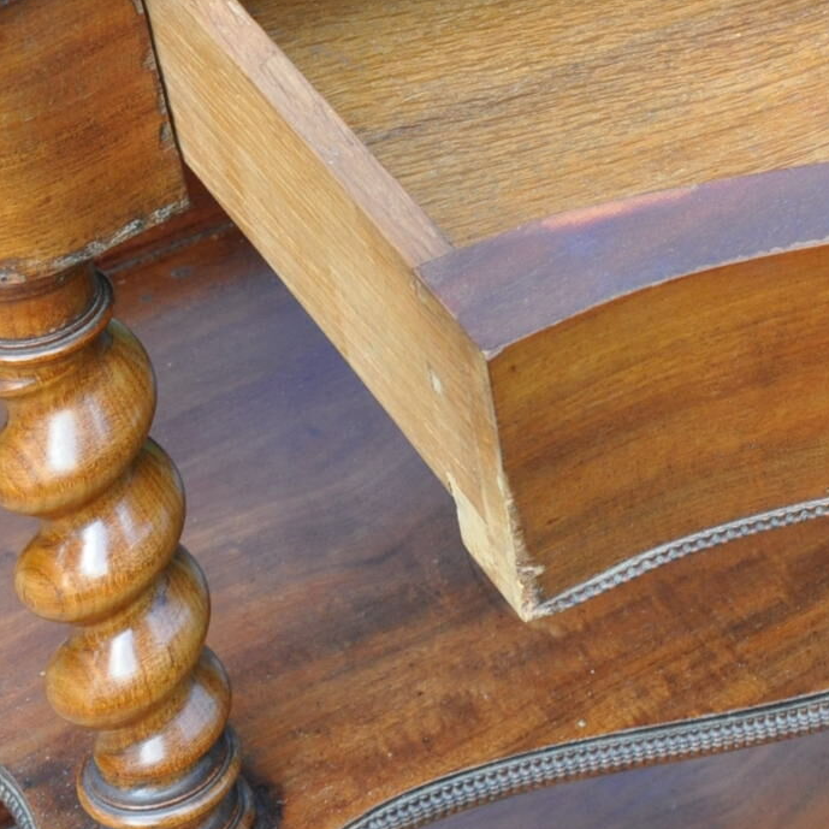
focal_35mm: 111
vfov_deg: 15.6
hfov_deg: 14.8
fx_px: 3007
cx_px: 1153
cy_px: 141
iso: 800
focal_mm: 28
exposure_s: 1/90
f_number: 9.5
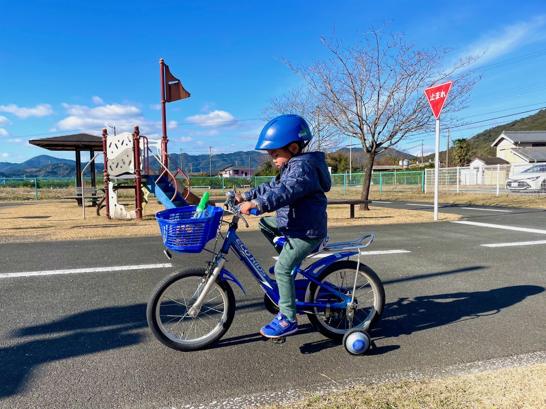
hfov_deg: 67.3
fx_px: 410
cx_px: 273
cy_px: 204
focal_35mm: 26
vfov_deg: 53.1
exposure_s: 1/2618
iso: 32
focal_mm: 4.2
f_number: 1.6
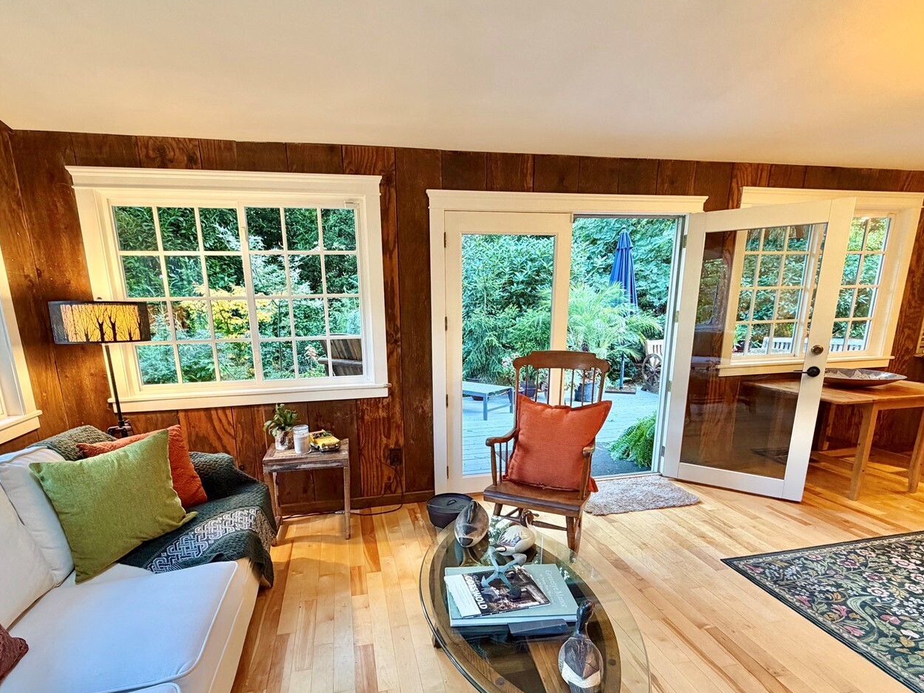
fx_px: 480
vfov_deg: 70.9
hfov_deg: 87.7
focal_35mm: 18
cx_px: 438
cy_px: 416
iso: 250
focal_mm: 2.22
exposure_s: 1/60
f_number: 2.2
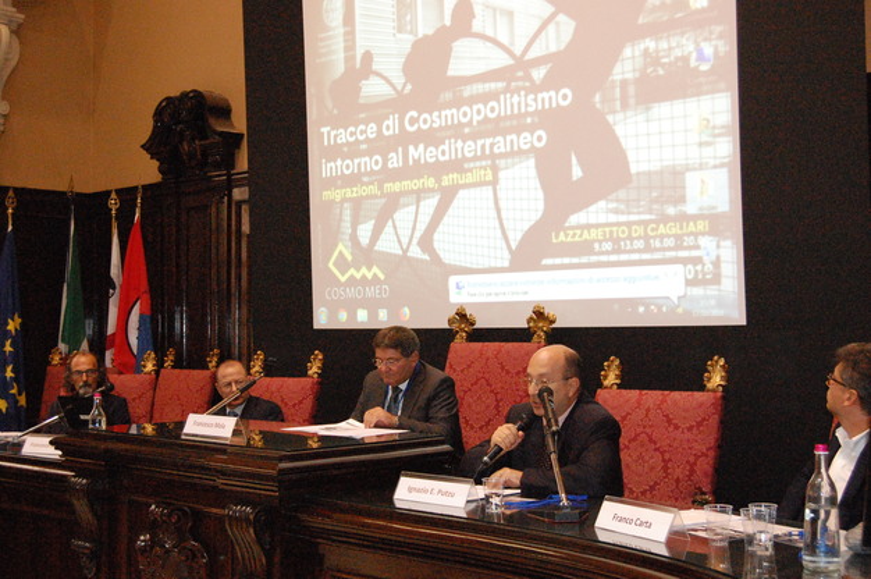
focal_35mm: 48
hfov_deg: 41.2
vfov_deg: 28.0
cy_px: 290
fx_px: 1160
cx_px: 436
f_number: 5.6
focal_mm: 32
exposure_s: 1/160
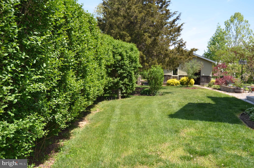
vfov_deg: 38.2
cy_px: 84
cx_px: 127
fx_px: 243
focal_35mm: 34
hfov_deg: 55.2
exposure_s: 1/250
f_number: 5.6
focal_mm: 23
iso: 100
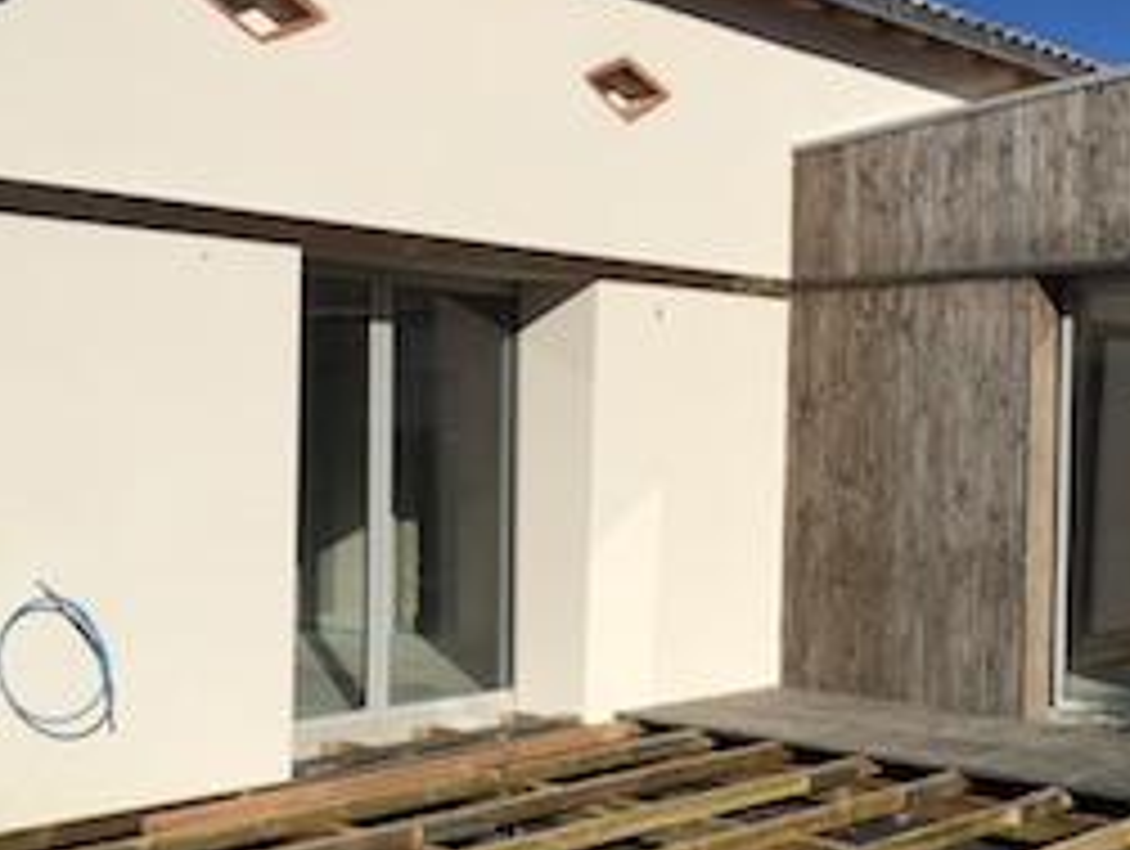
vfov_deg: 28.1
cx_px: 716
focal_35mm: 52
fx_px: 1700
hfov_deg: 36.5
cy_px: 495
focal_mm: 4.15
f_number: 2.2
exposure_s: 1/4525
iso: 25
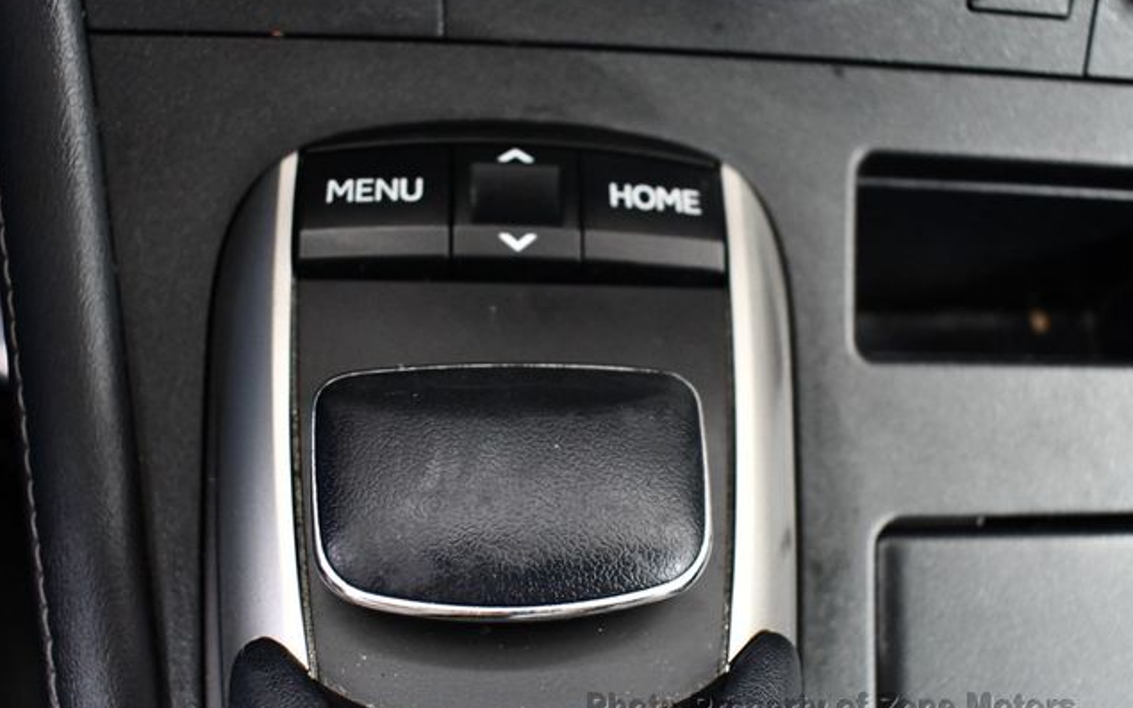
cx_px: 566
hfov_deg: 52.7
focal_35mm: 37
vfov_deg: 34.4
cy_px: 360
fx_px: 1143
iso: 3600
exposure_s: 1/60
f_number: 3.5
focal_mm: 18
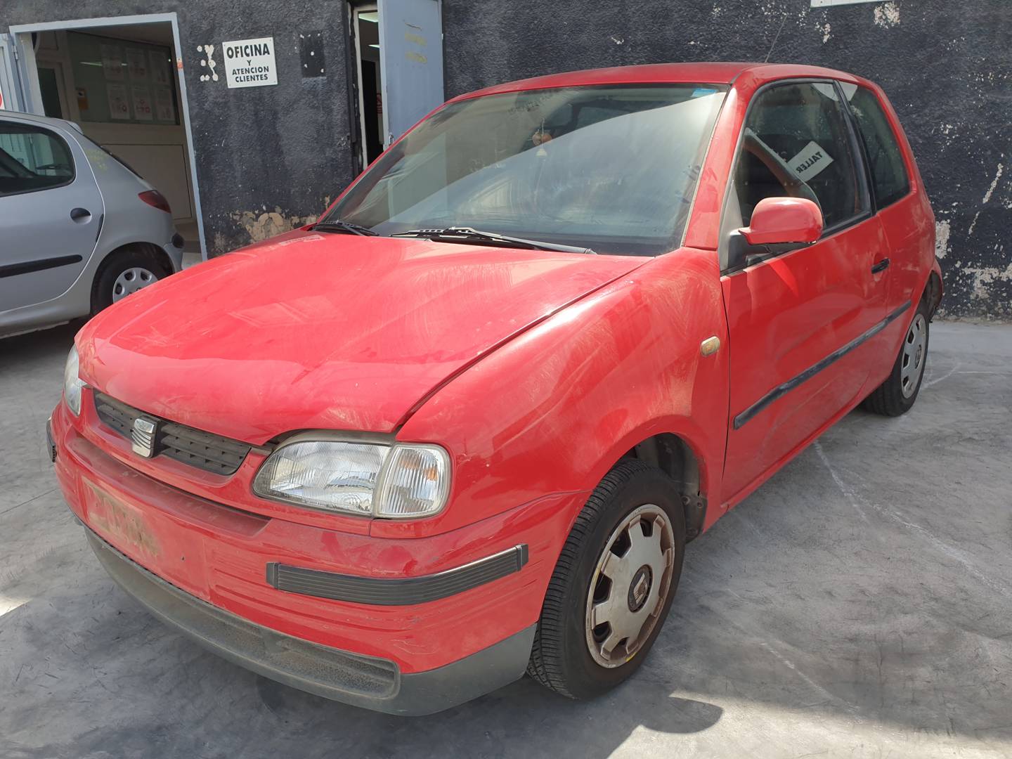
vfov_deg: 53.1
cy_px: 380
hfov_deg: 67.3
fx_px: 760
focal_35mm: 26
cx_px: 506
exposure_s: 1/675
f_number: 2.4
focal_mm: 4.3
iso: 50
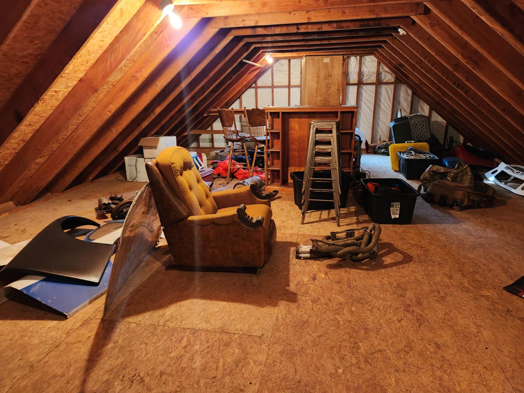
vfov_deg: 58.9
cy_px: 196
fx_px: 348
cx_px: 262
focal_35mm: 23
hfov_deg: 73.9
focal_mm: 5.4
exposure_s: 1/30
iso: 500
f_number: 1.8
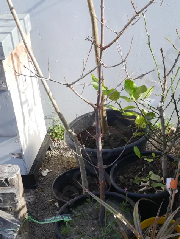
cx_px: 127
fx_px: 471
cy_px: 118
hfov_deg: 21.5
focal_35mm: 68
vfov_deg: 28.5
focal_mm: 21
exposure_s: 1/200
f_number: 6.3
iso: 200
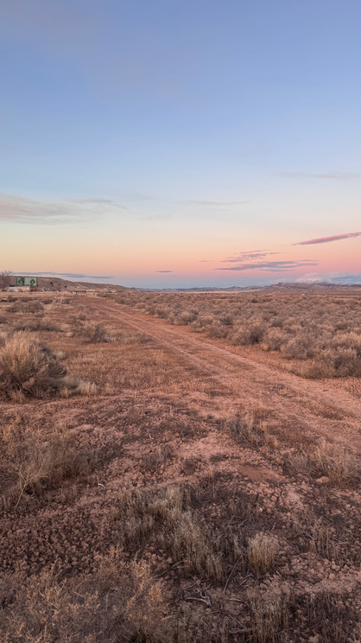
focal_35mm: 27
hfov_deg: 42.6
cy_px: 323
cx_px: 222
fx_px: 460
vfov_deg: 69.9
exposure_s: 1/121
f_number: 1.78
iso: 80
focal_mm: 6.76
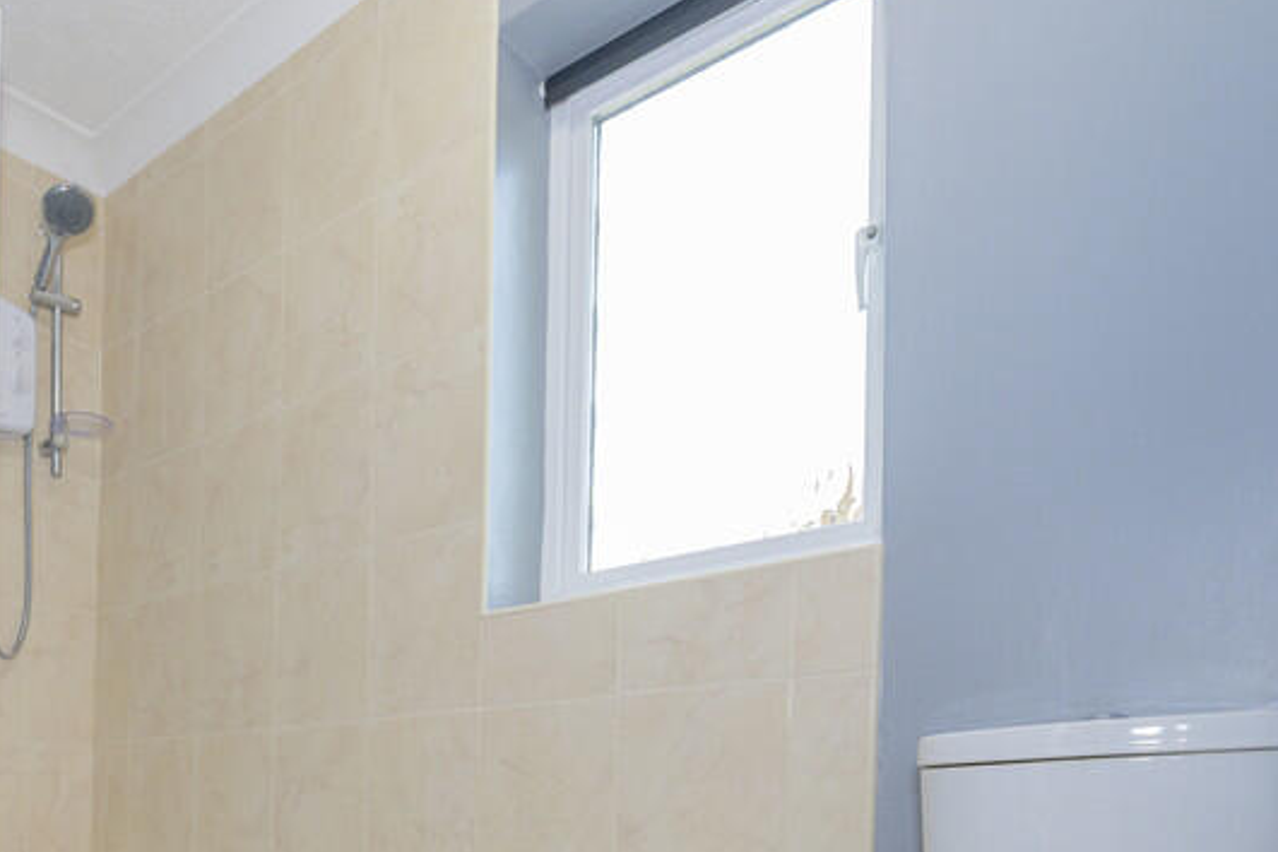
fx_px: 958
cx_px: 339
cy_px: 788
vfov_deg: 43.2
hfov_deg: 63.9
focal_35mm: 27
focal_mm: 14
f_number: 7.1
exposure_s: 1/125
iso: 800
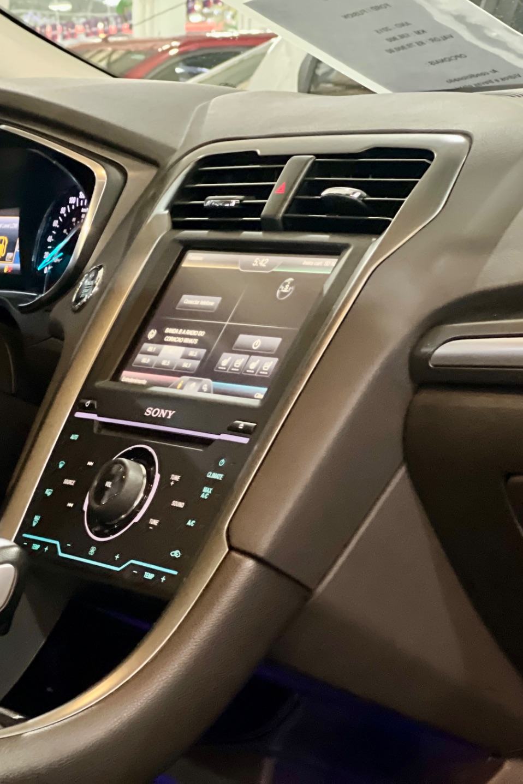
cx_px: 70
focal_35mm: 107
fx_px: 2332
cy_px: 392
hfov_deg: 12.7
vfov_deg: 19.1
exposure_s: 1/15
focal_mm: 9
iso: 1000
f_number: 2.8
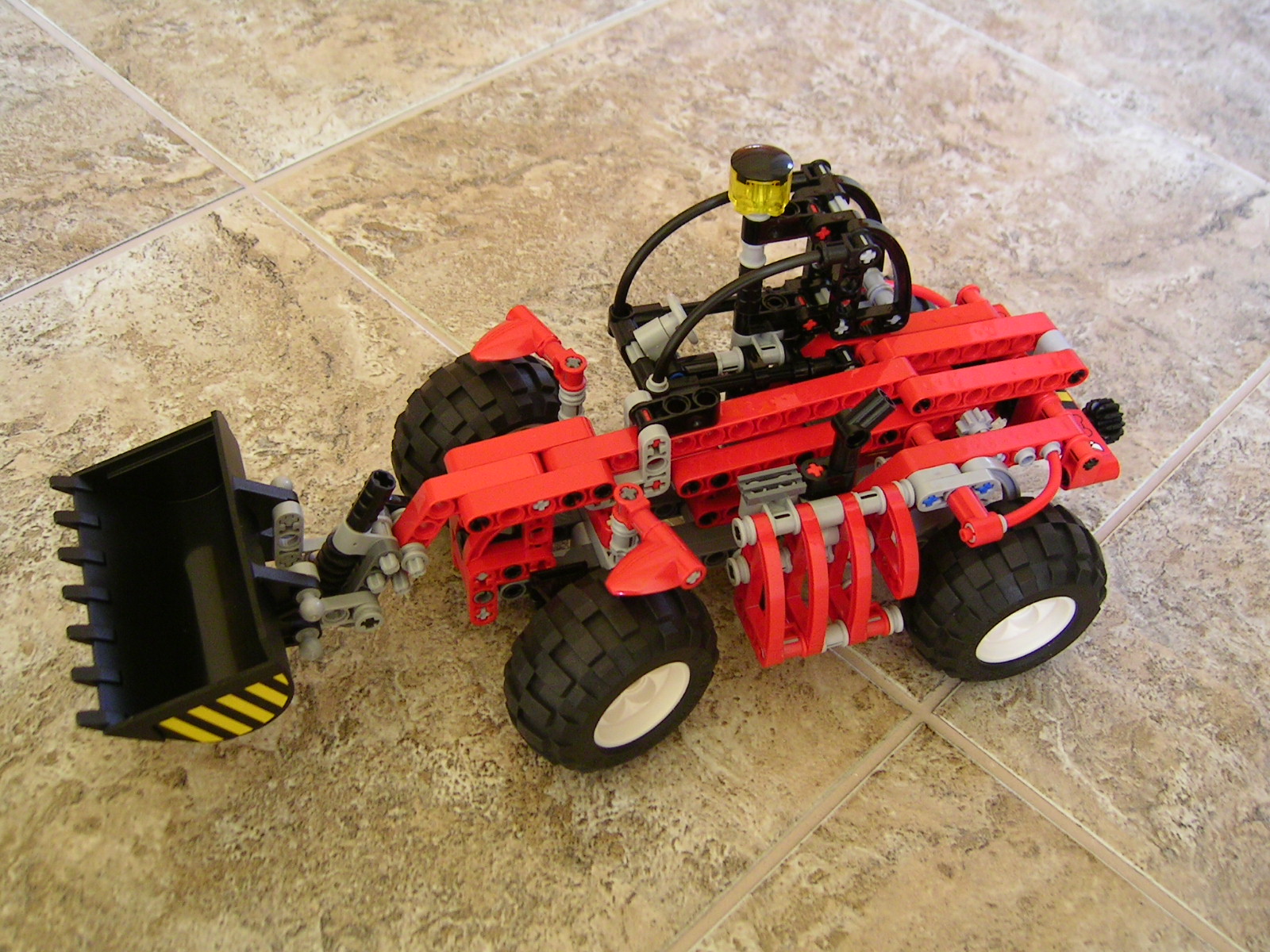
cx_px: 635
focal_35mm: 36
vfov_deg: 39.7
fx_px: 1321
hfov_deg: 51.4
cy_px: 476
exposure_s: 1/38.7
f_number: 2.8
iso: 100
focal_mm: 5.6
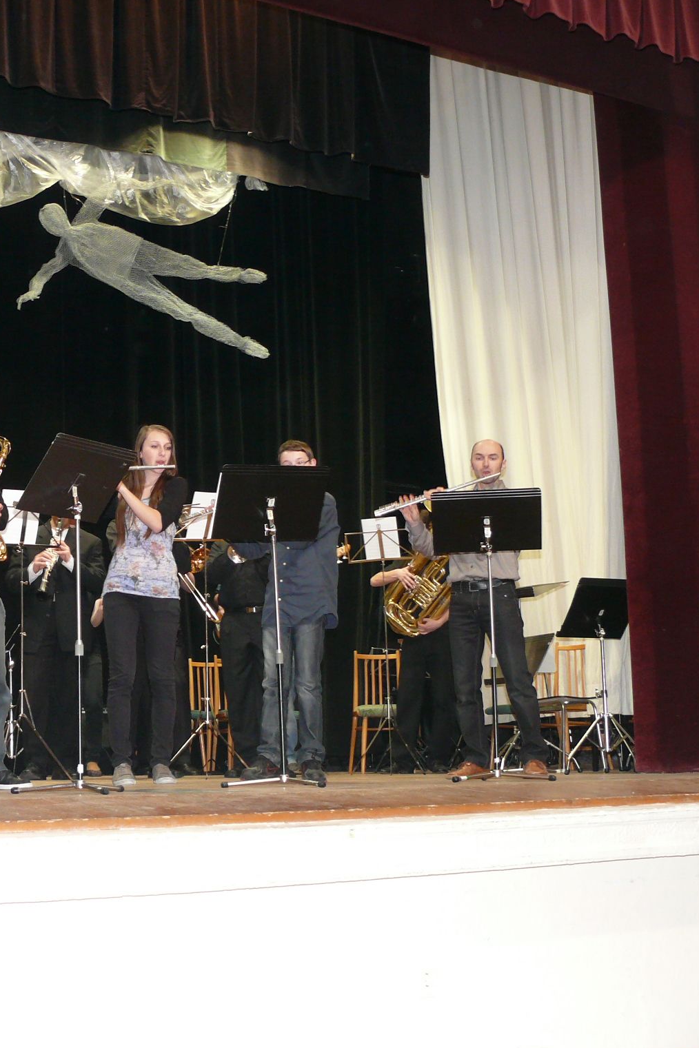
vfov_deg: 40.3
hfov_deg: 26.7
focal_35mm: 49
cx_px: 90
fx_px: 1427
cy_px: 527
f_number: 2.8
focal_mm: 7.5
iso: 200
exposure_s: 1/30
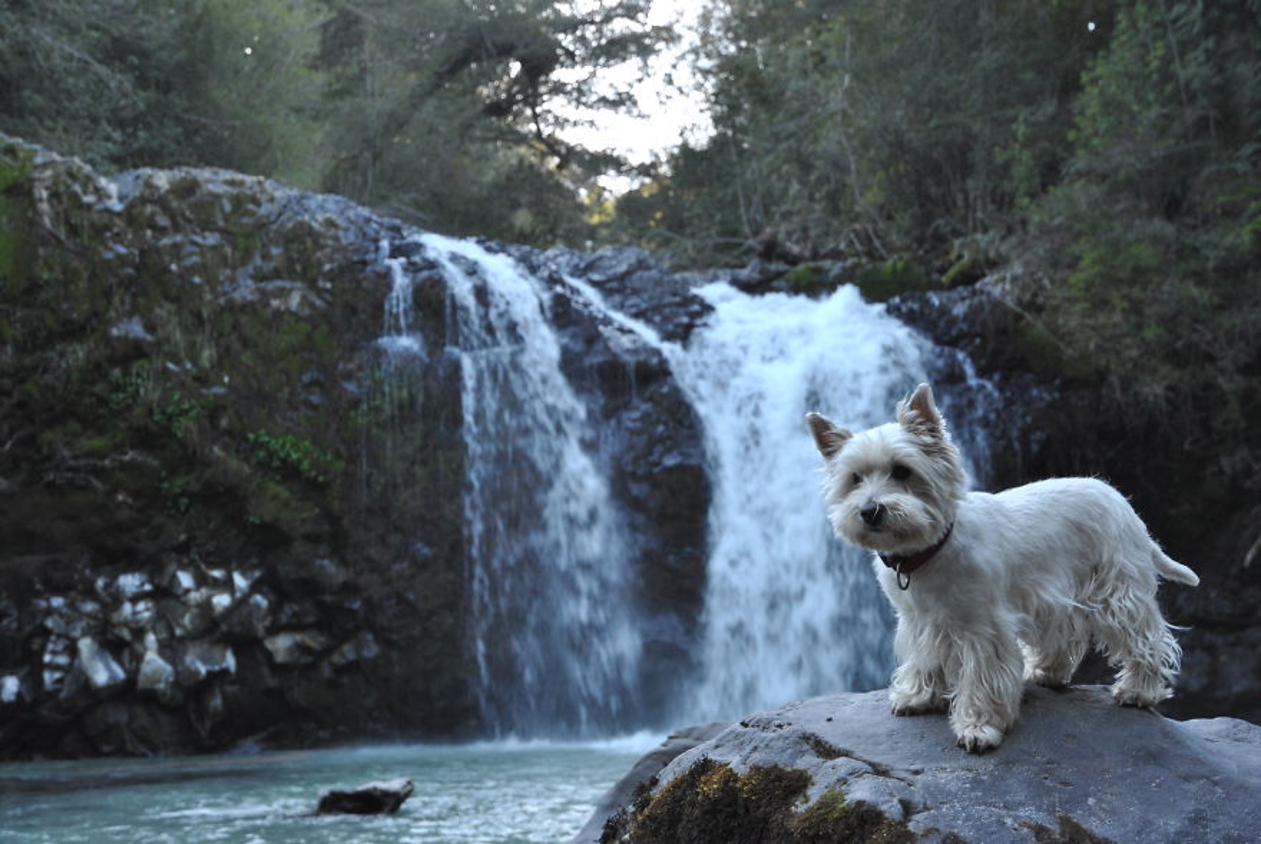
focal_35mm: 60
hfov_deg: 33.4
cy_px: 422
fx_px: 2104
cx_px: 630
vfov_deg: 22.7
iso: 200
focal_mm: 40
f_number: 4.8
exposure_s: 1/50
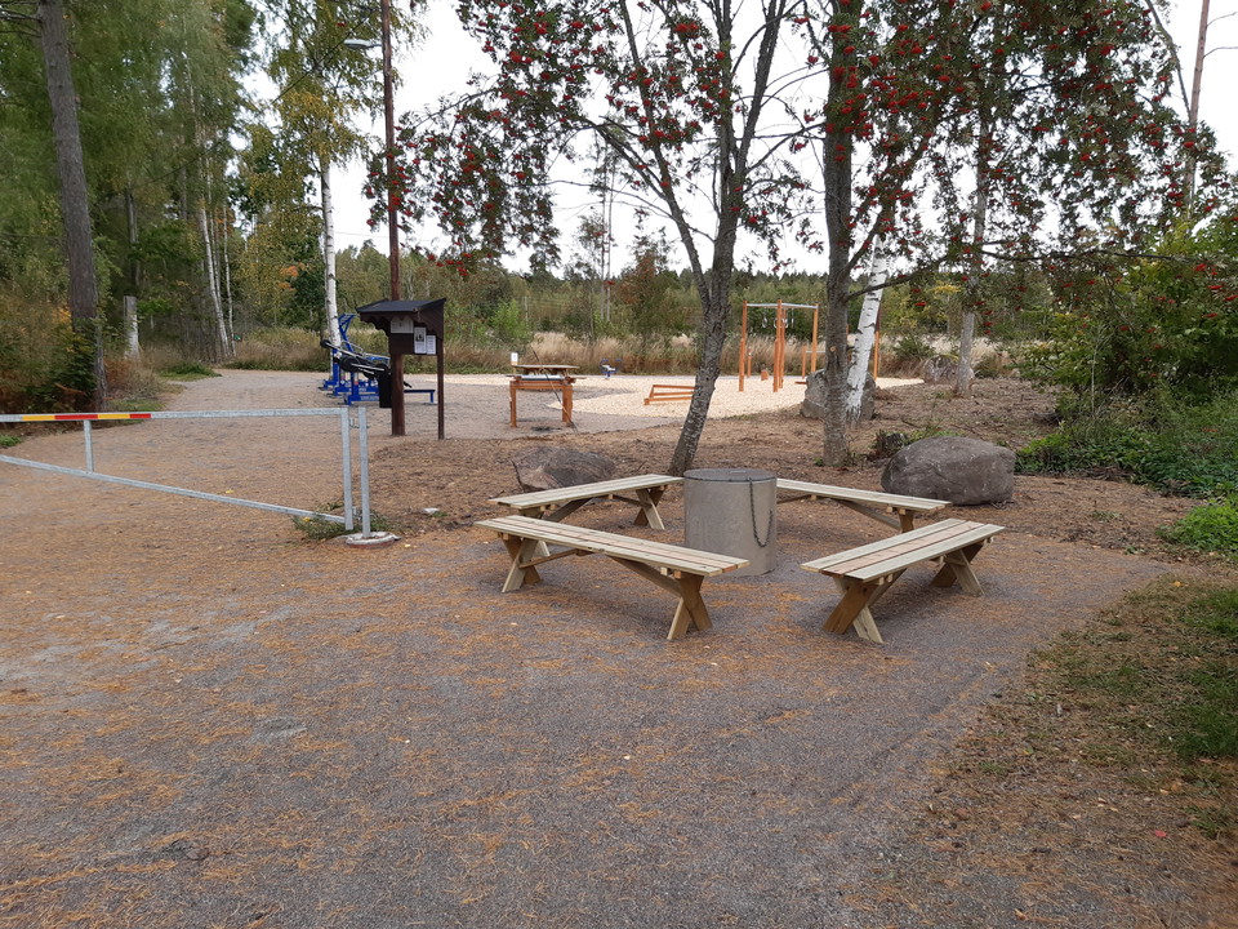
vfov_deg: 53.1
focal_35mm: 26
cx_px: 619
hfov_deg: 67.3
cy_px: 464
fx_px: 930
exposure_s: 1/455
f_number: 1.7
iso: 40
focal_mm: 3.92
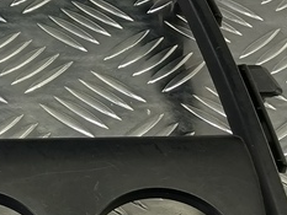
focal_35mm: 101
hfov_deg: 18.9
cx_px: 1
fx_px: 838
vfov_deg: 14.7
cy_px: 106
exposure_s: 1/50
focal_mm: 4.11
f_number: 1.6
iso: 131
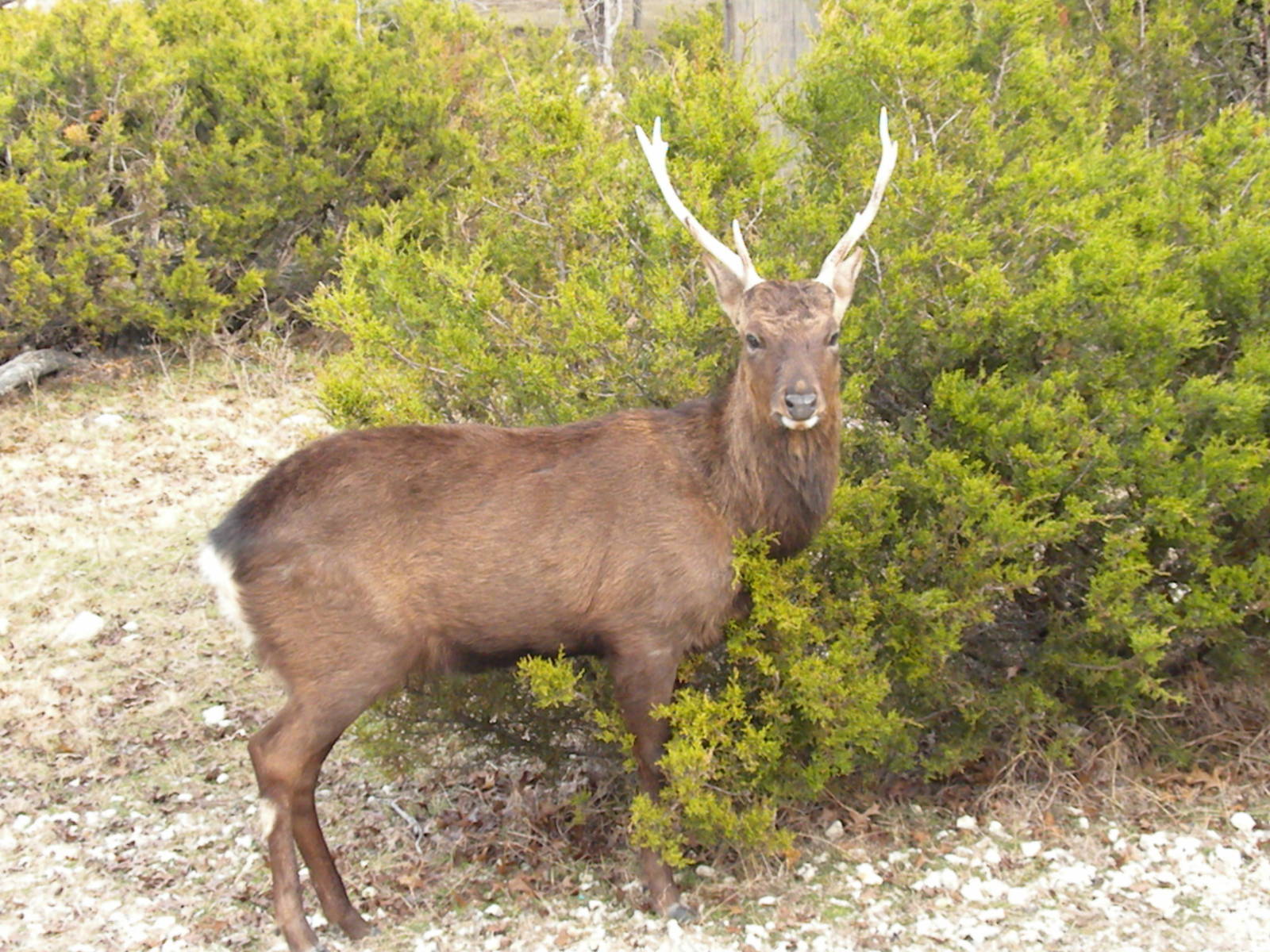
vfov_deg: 24.4
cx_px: 635
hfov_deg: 32.2
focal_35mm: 60
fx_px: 2201
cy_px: 476
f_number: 4.7
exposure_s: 1/351
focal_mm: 10.7
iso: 640
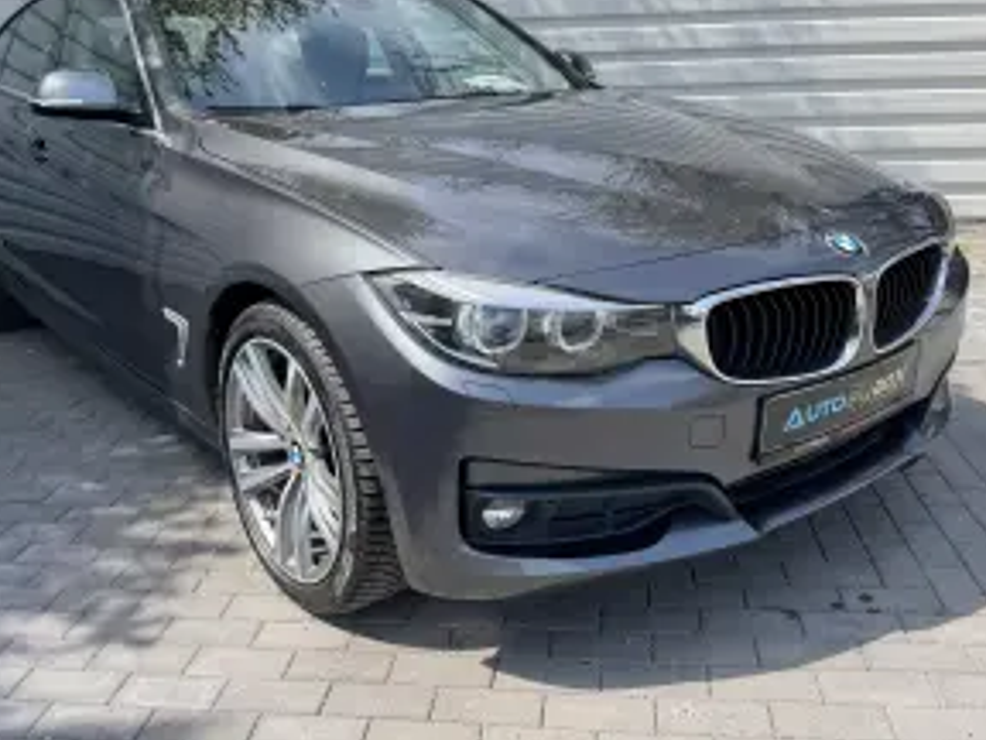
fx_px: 855
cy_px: 284
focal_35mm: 30
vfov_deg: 46.4
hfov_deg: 59.6
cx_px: 411
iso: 80
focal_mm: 6.76
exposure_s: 1/1949
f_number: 1.78
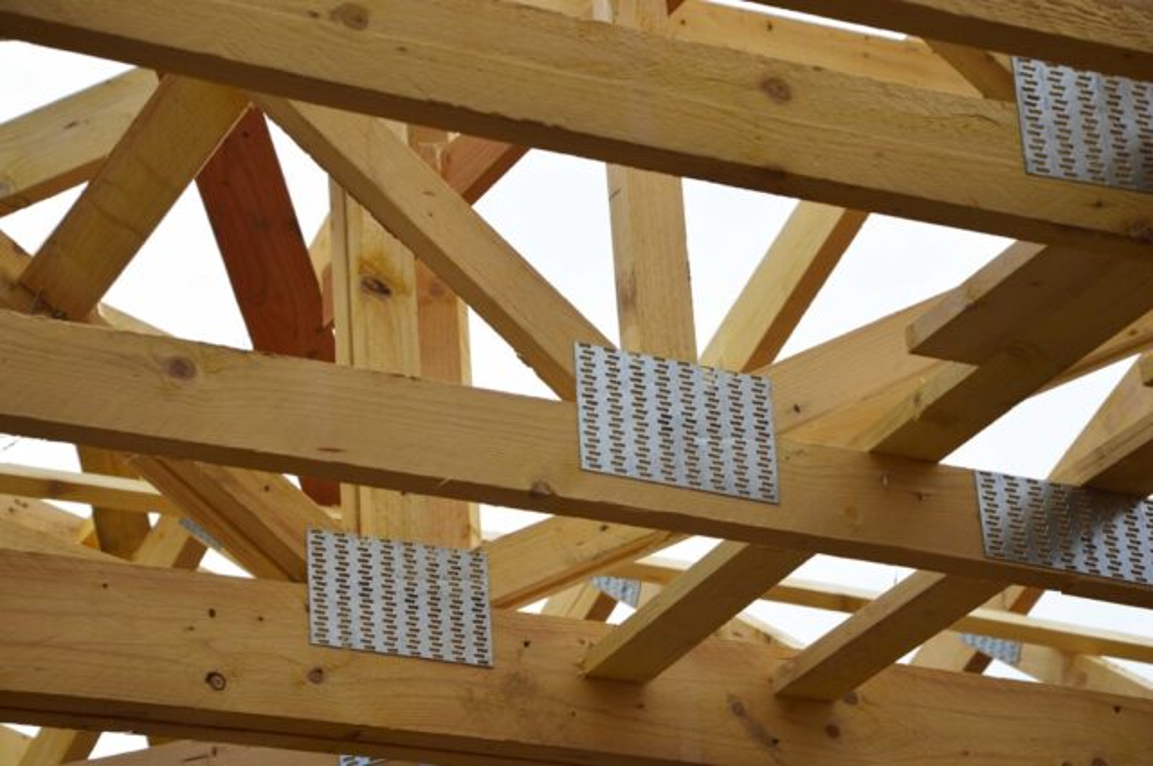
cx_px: 576
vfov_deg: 10.7
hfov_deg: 16.1
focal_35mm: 128
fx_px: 4078
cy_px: 383
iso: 100
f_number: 8
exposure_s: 1/250
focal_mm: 85
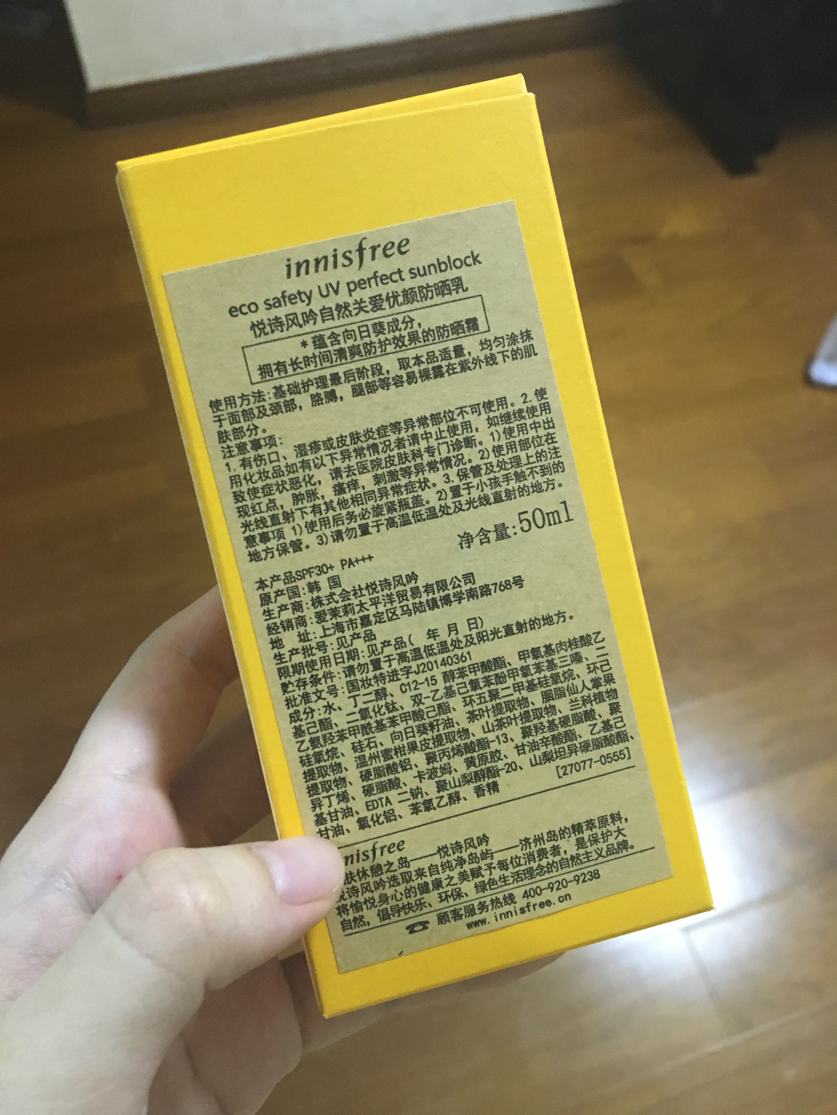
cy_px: 558
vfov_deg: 61.7
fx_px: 935
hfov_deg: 48.2
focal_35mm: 29
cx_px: 418
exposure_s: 1/17
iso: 200
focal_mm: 4.15
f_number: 2.2
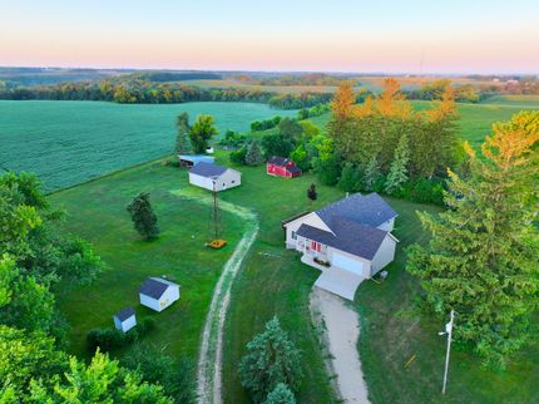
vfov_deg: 56.8
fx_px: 373
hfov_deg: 71.6
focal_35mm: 24
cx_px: 270
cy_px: 202
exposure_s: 1/120
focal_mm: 12.29
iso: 400
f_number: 2.8
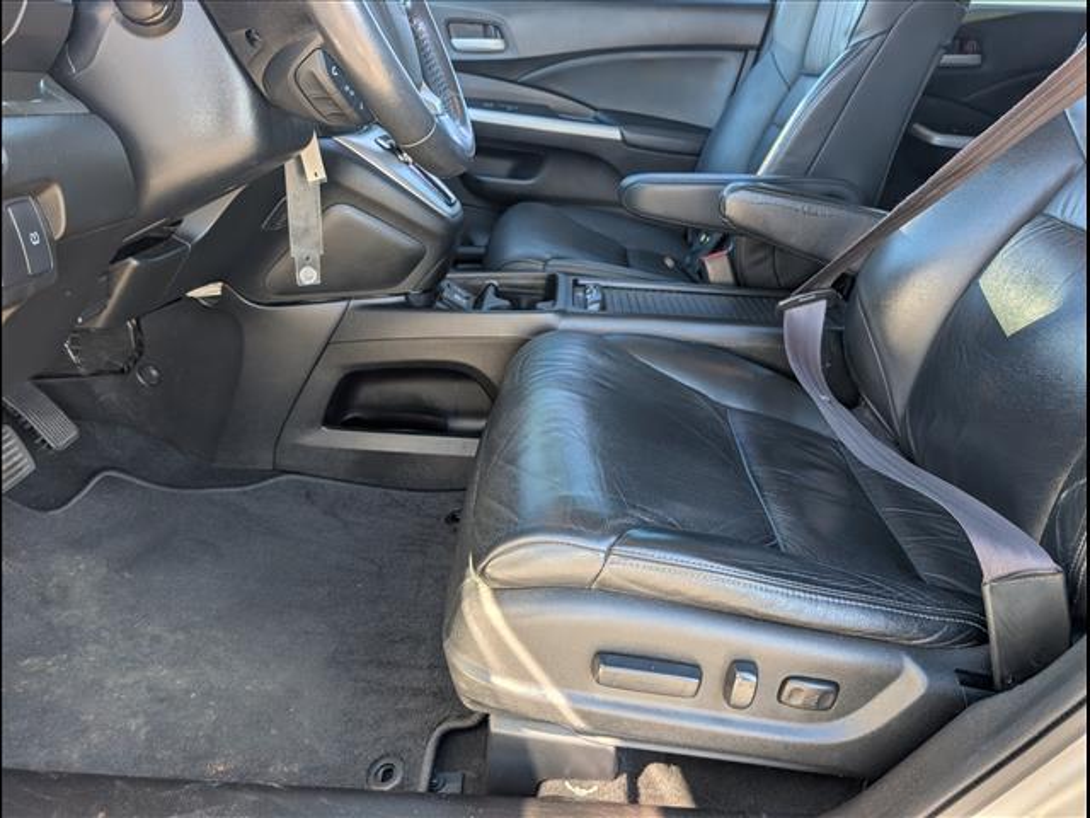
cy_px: 409
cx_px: 545
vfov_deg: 56.8
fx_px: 756
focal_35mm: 24
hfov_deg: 71.6
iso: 21
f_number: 1.68
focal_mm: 6.9
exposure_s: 1/196
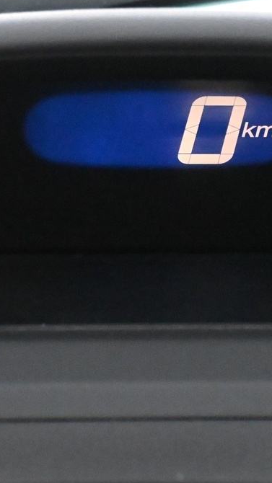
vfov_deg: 17.8
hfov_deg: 10.1
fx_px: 1534
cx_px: 164
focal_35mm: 120
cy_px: 136
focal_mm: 31.5
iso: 9000
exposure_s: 1/60
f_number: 5
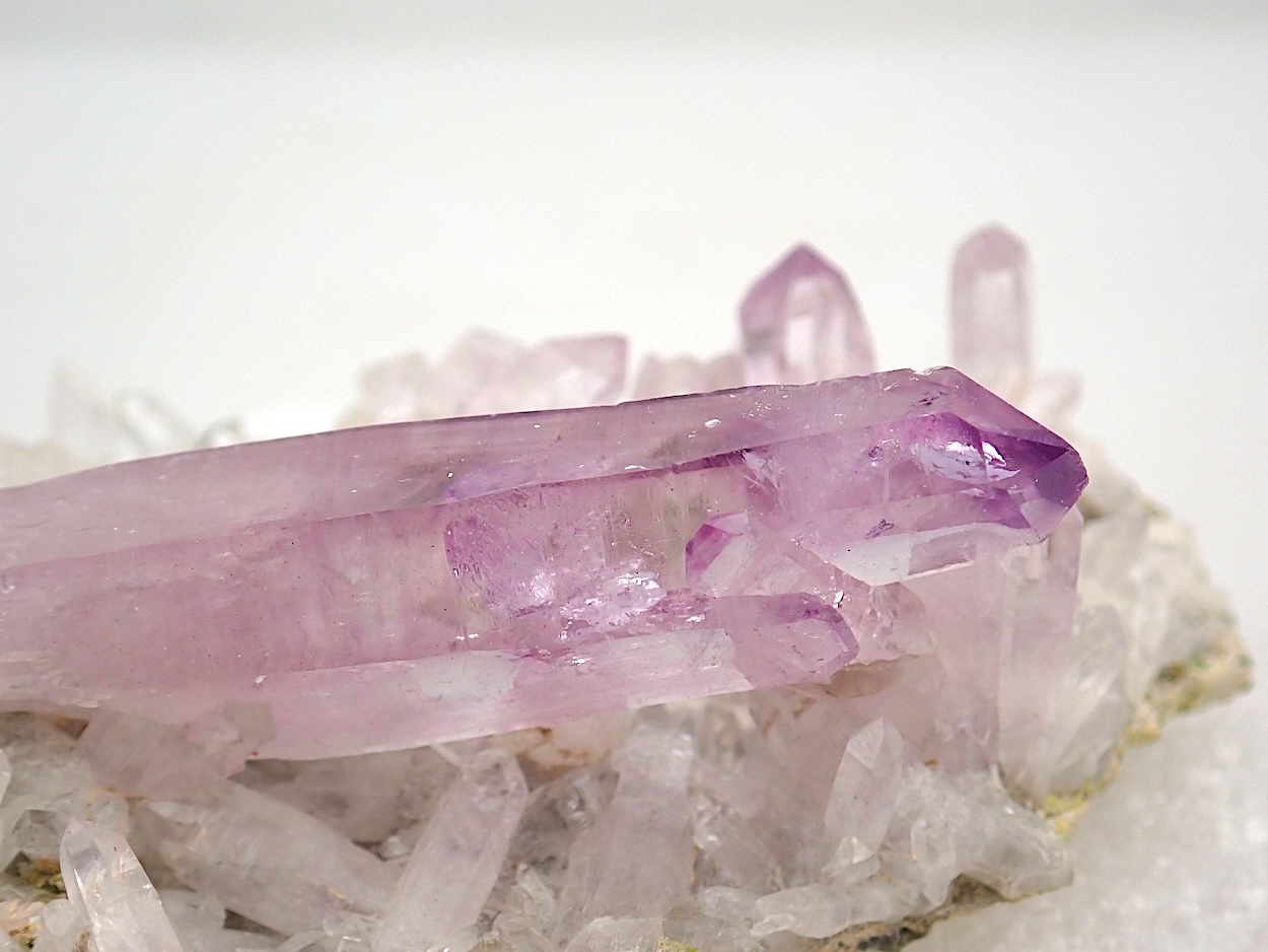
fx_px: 3664
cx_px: 634
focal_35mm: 100
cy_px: 476
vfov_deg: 14.8
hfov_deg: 19.6
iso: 200
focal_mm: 18
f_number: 4.9
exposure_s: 1/100
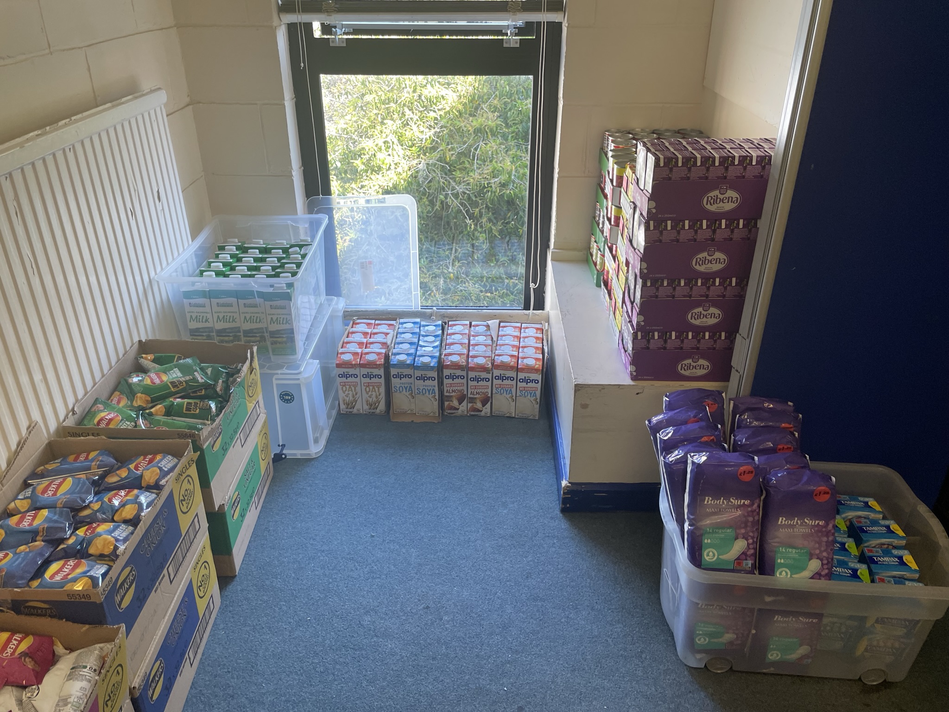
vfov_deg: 53.1
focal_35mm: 26
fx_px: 713
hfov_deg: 67.3
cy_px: 356
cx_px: 474
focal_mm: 4.2
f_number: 1.6
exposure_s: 1/100
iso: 100
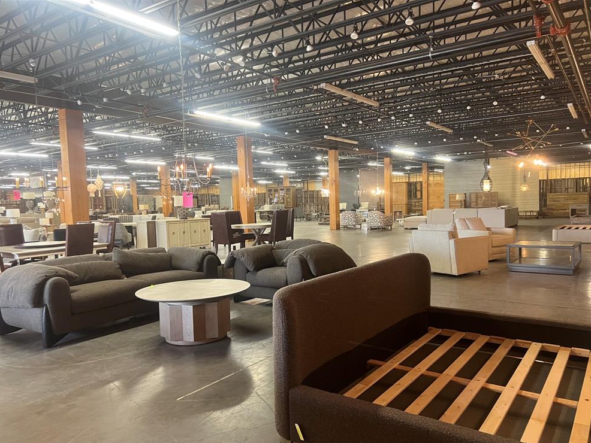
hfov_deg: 65.3
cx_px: 300
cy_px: 229
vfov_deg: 51.4
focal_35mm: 27
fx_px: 461
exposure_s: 1/60
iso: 250
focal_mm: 5.7
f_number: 1.5
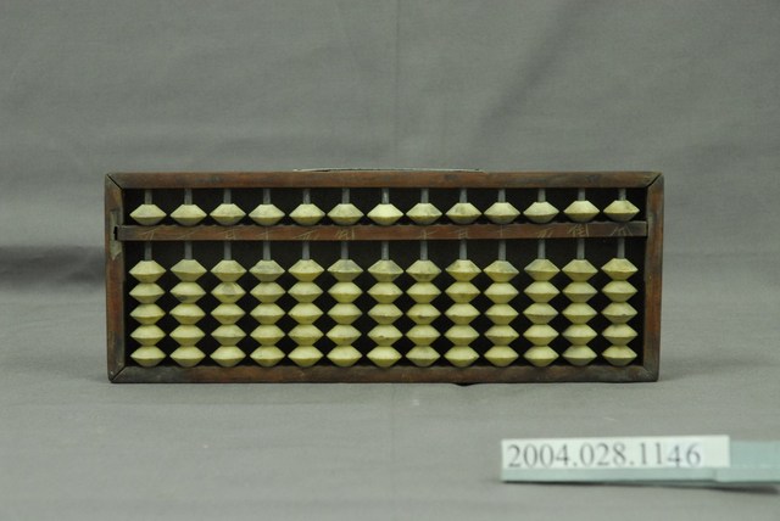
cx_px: 390
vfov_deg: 13.1
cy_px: 260
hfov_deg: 19.4
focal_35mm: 105
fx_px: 2277
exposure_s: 1/8
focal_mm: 70
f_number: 8
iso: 1000
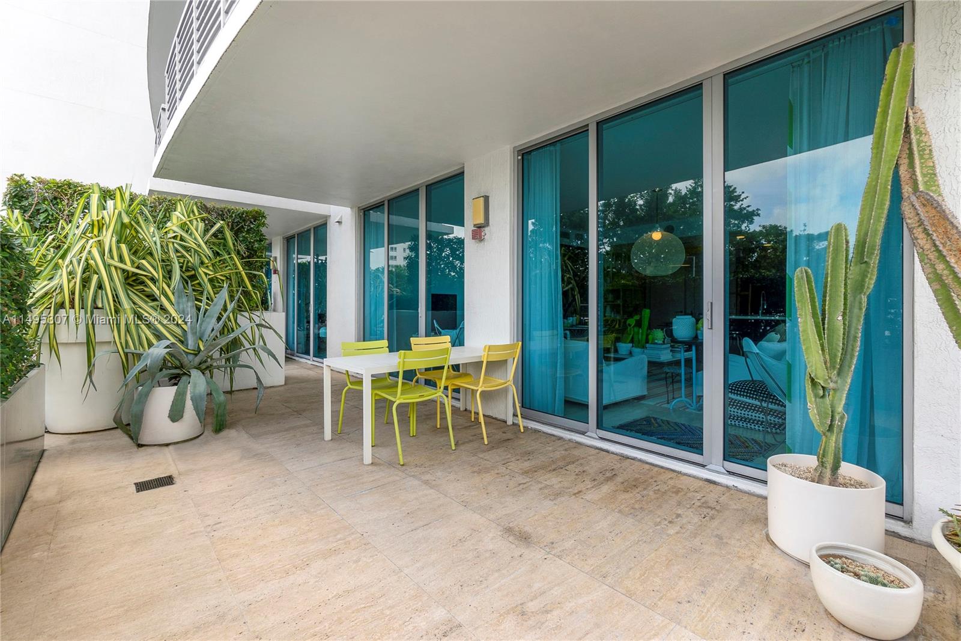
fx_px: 400
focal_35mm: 15
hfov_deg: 100.4
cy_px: 320
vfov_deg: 77.3
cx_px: 480
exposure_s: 1/100
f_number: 8
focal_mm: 10
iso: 200
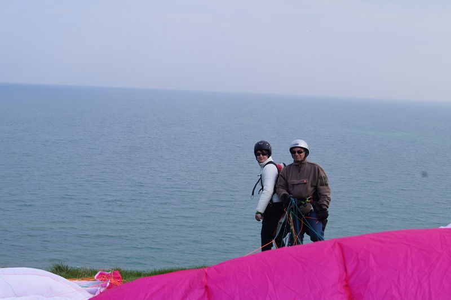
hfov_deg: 33.4
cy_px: 150
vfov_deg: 22.6
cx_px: 226
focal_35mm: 60
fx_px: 751
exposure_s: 1/125
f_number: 13
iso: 100
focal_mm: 40
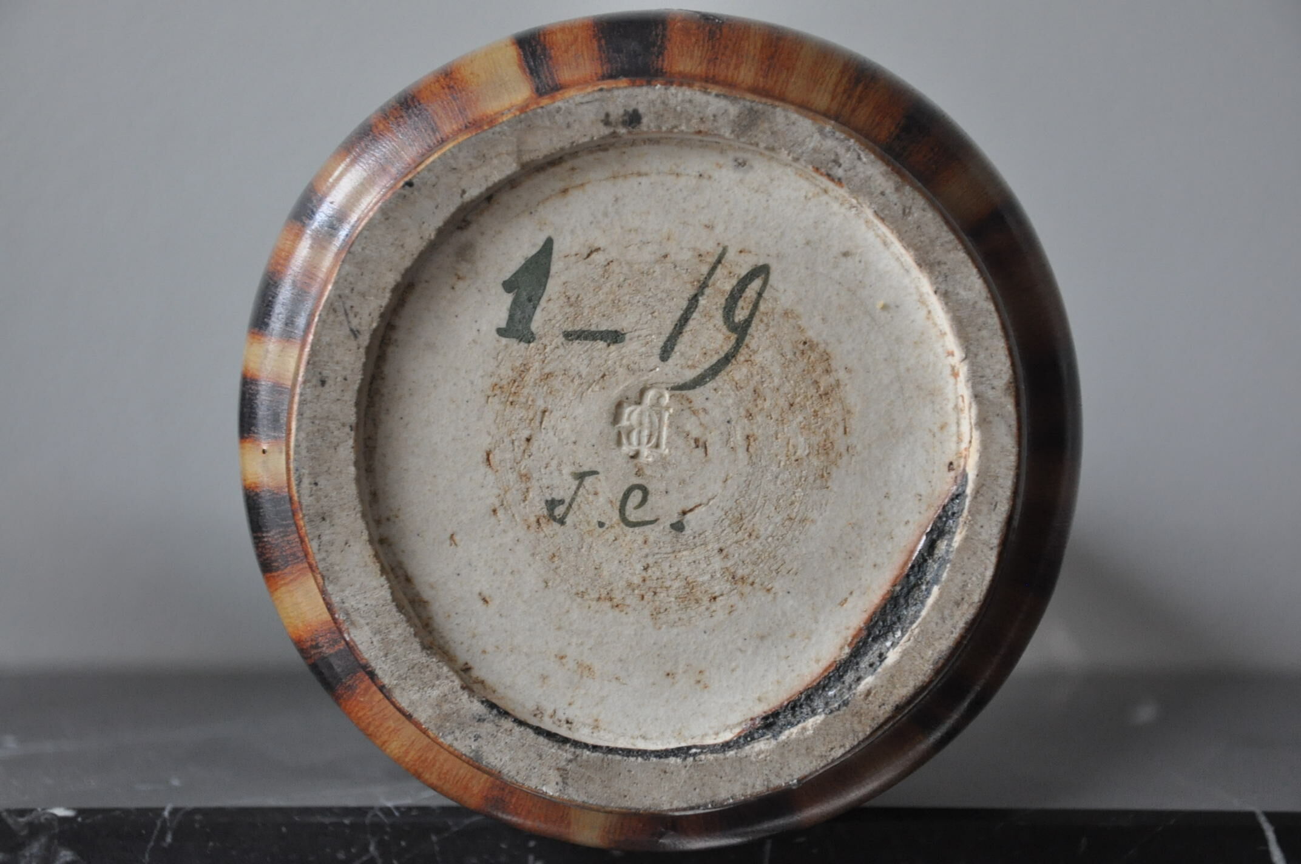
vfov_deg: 15.7
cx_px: 650
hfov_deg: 23.4
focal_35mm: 87
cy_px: 432
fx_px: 3140
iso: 1600
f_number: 5
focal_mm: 58
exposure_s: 1/80
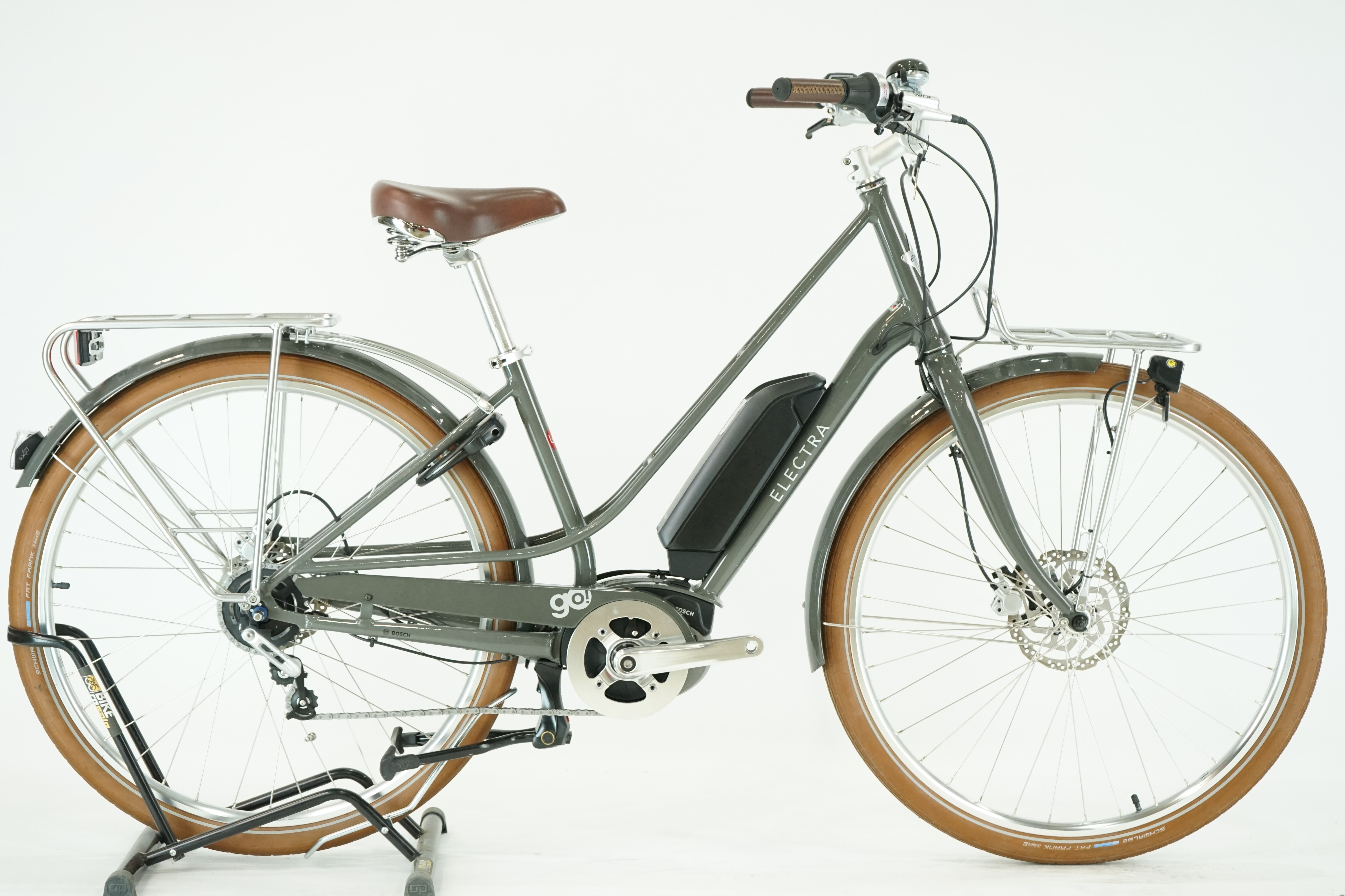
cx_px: 672
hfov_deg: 29.7
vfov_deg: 20.0
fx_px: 2540
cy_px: 448
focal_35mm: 68
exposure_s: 1/200
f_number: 6.3
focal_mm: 68
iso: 2500
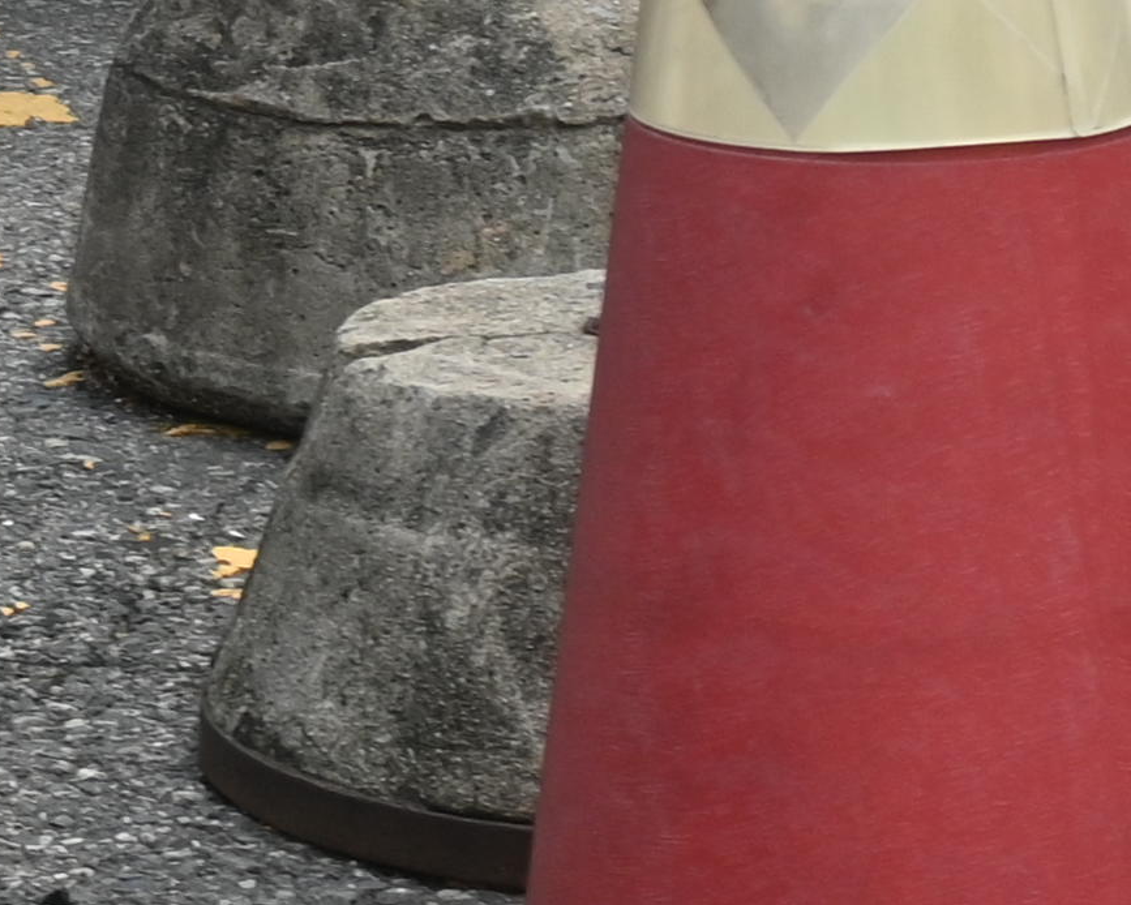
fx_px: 7567
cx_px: -1040
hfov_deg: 8.2
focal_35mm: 226
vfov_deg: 6.4
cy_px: -1440
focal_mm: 25
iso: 200
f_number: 5.6
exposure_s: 1/250
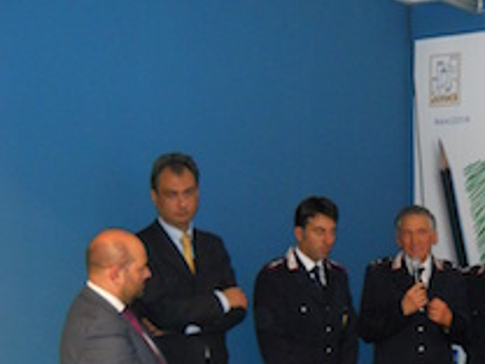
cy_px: 240
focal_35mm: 71
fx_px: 995
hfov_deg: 26.8
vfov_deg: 20.7
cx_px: 401
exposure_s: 1/30
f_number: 3.1
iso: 500
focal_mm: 6.72
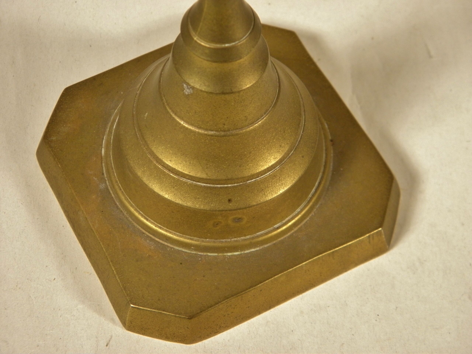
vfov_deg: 18.4
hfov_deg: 24.4
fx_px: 1091
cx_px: 236
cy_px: 177
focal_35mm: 80
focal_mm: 14.3
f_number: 4.4
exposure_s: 1/50
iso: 200
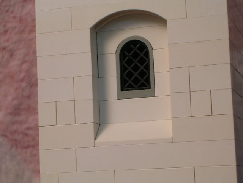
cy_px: 92
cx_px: 122
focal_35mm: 115
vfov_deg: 12.9
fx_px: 807
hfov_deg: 17.1
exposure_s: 1/3.8
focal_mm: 17.4
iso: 200
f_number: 4.9
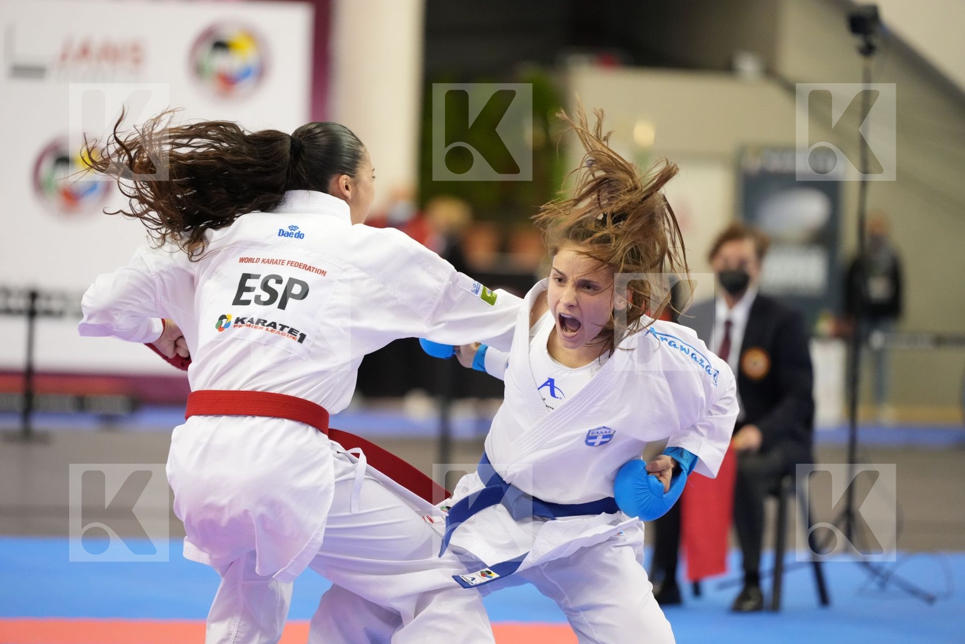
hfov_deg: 11.3
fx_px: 4878
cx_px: 482
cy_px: 322
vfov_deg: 7.5
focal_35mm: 182
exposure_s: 1/1000
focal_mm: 182
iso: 5000
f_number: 2.8
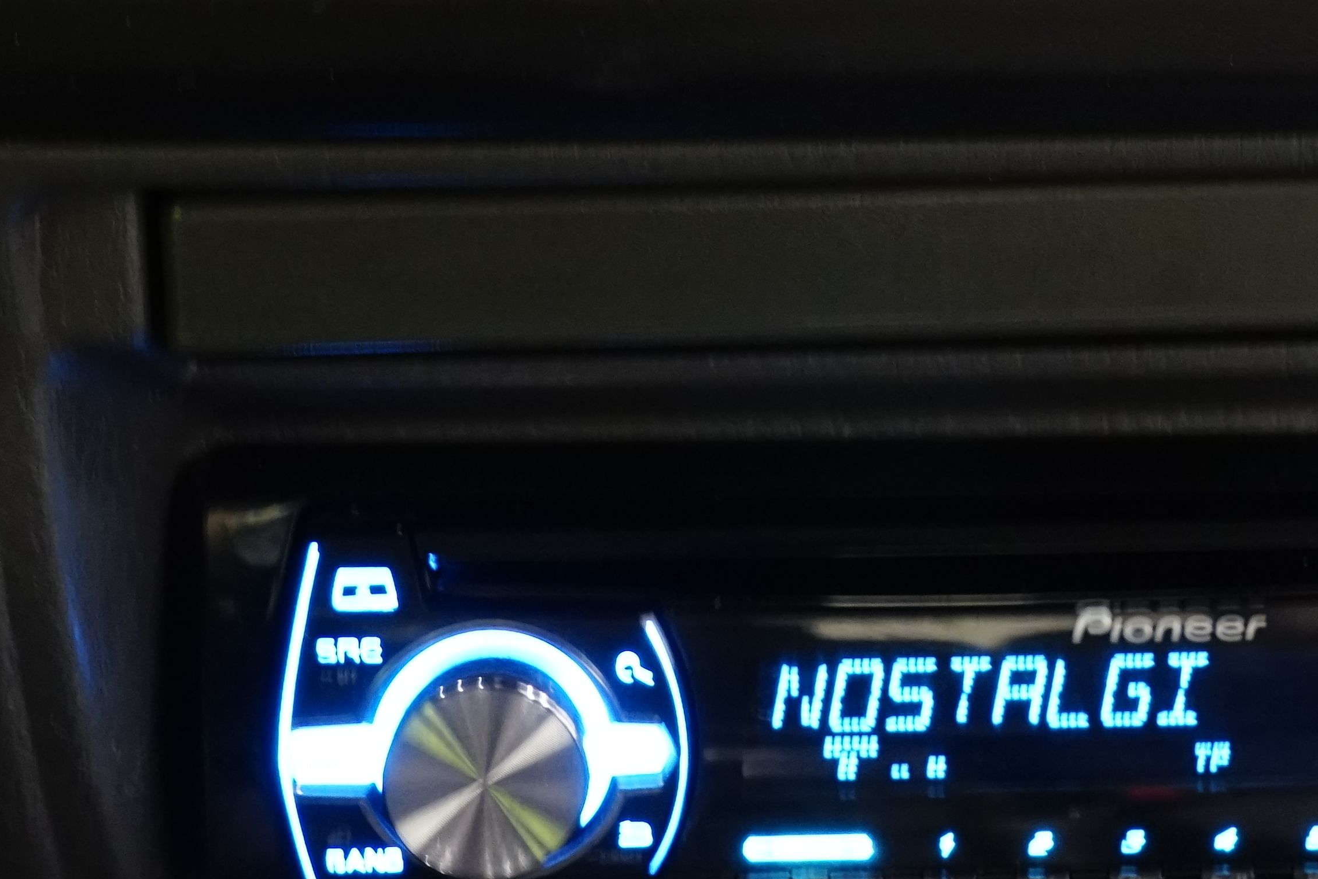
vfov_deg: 16.9
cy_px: -28
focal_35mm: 79
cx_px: 909
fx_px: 2892
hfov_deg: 25.5
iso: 2000
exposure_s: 1/8
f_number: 8
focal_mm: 30
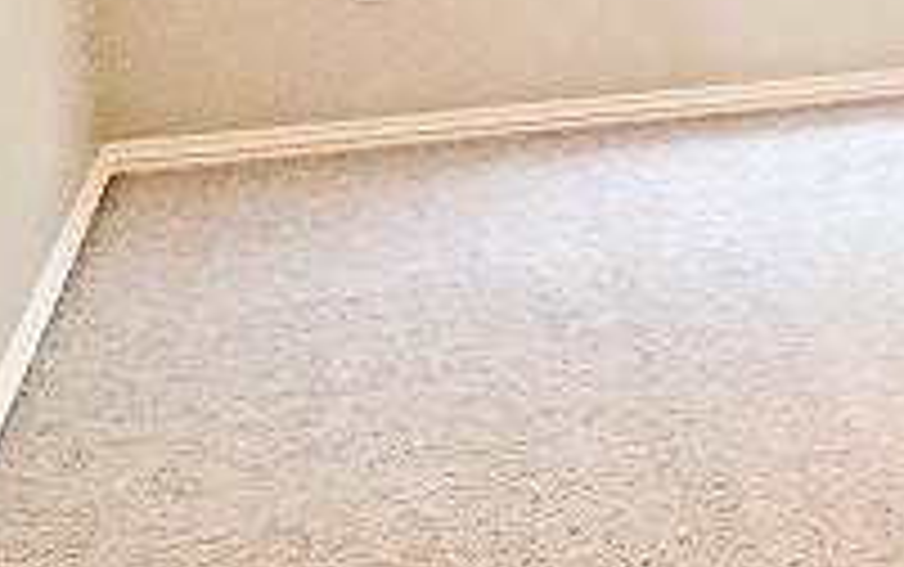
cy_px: -158
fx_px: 1899
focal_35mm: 77
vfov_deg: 16.1
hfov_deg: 24.8
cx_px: 1012
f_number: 2.2
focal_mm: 4.15
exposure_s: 1/17
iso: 200
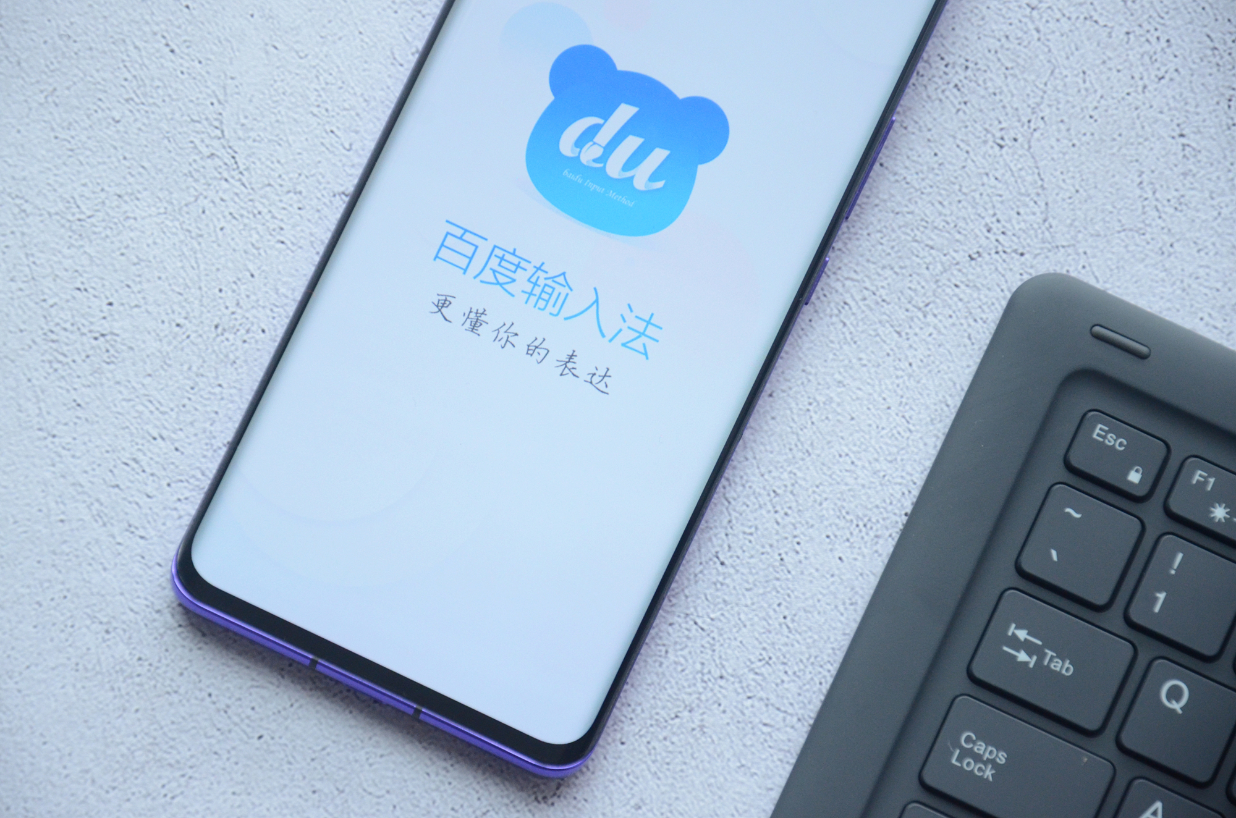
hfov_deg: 13.1
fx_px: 5395
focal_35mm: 158
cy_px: 409
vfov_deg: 8.7
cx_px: 618
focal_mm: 105
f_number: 5.6
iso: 1600
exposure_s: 1/125
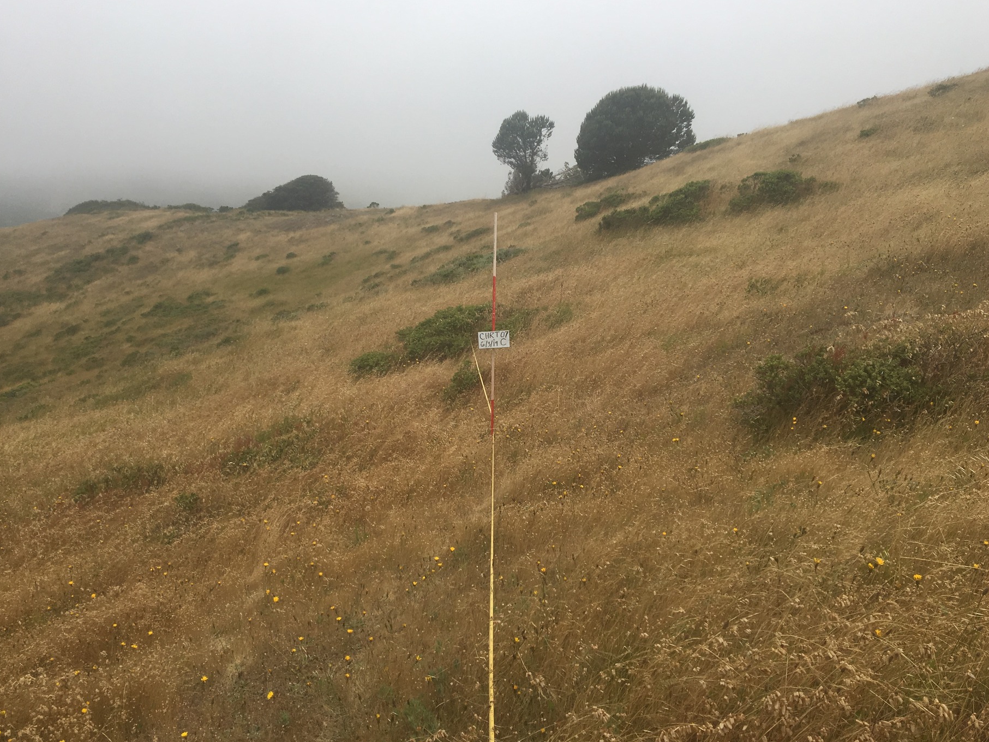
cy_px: 380
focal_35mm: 32
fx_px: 914
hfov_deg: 56.8
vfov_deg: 44.1
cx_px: 480
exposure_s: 1/2137
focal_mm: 4.15
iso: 25
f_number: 2.2
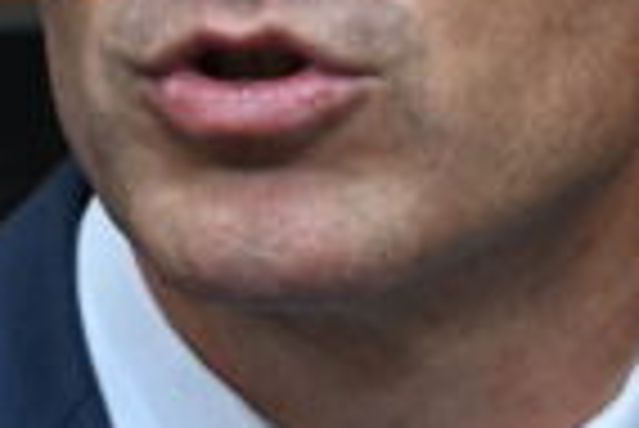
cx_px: 252
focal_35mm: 1903
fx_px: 33812
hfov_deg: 1.1
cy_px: 131
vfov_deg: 0.7
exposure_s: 1/250
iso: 2500
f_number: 4
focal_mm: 200
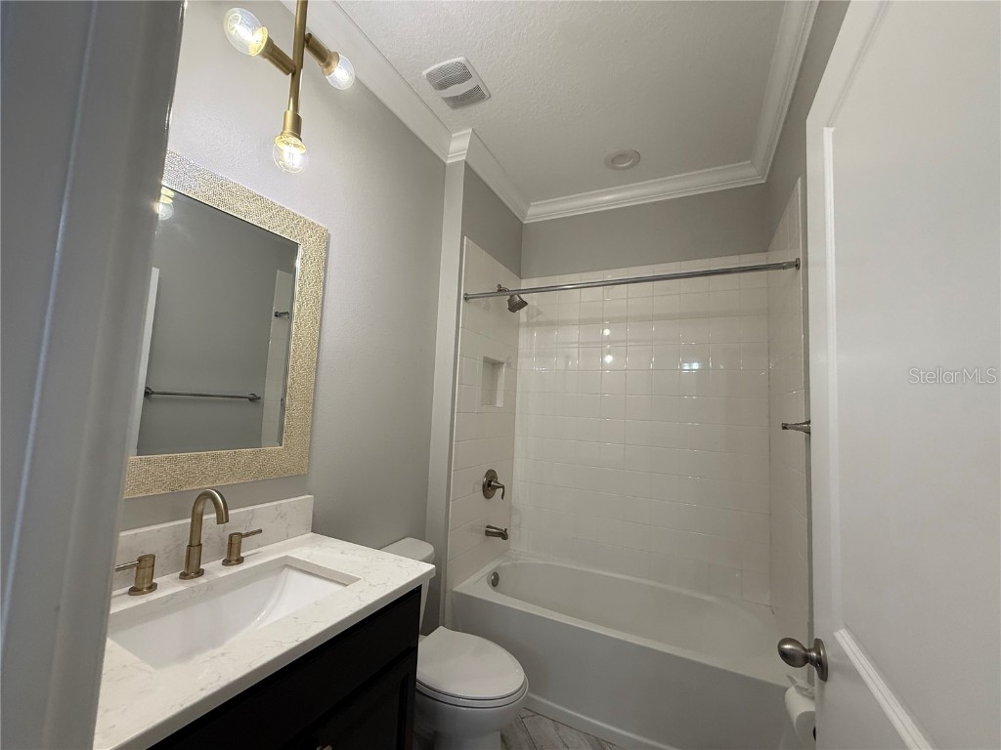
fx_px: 405
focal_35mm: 14
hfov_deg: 102.1
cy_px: 375
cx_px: 500
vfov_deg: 85.7
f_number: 2.2
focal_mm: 2.22
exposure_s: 1/60
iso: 200
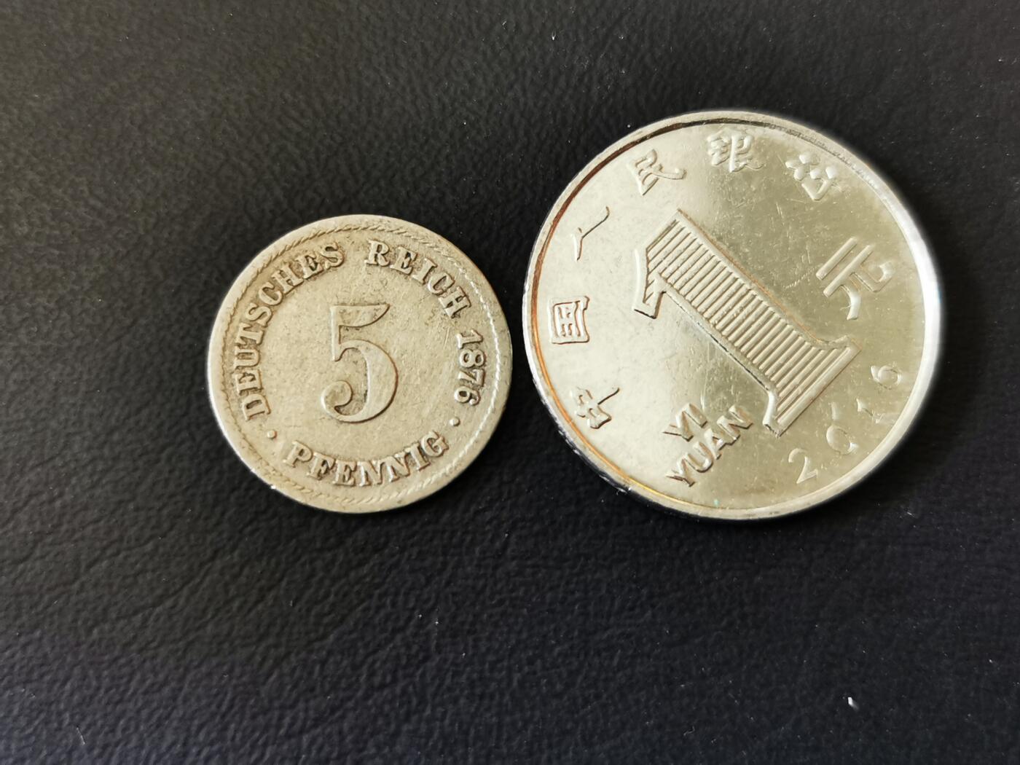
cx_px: 510
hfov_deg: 42.9
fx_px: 1297
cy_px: 382
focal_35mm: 44
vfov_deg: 32.9
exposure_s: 1/50
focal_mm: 5.56
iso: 125
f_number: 1.6
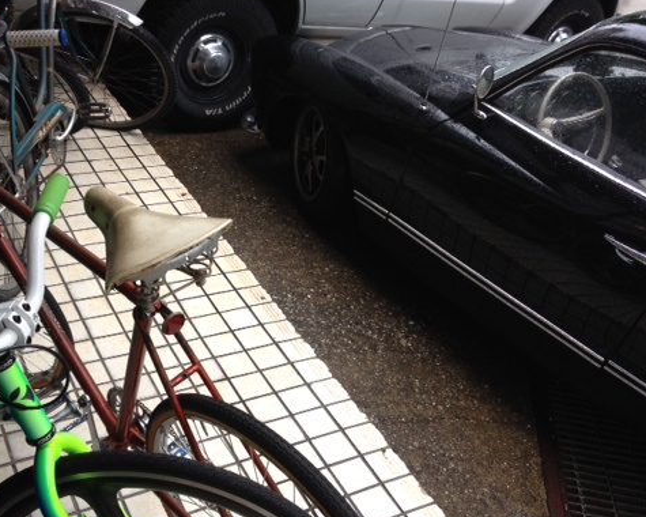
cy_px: 269
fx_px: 879
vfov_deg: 32.7
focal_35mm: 46
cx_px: 309
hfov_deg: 40.3
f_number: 2.4
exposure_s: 1/30
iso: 64
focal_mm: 4.28
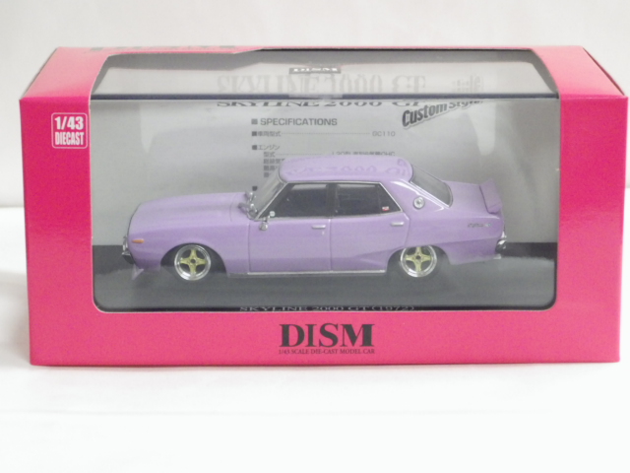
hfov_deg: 19.1
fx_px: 1875
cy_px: 236
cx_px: 315
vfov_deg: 14.4
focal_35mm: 103
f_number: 4.6
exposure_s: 1/30
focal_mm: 18.4
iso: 1000
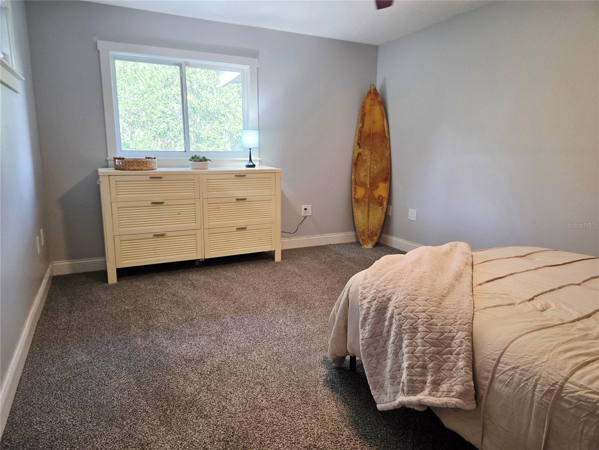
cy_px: 225
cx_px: 300
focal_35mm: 23
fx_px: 398
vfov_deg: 58.9
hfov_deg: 73.9
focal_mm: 5.4
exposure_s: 1/120
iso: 250
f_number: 1.8
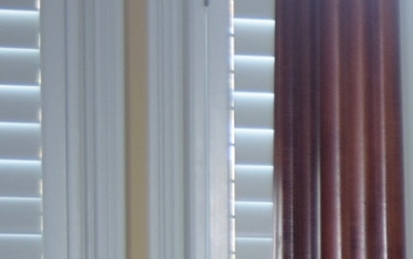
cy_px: 529
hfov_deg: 7.4
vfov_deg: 5.2
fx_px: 2804
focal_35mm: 249
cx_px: 1251
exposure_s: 1/60
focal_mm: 22
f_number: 3.8
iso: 400
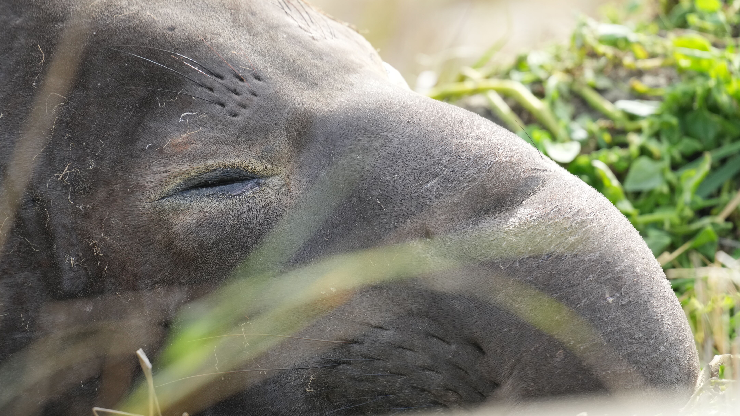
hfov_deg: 3.4
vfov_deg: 1.9
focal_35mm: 629
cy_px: 190
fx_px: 12342
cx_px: 370
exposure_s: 1/640
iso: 1250
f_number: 5.6
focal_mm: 600
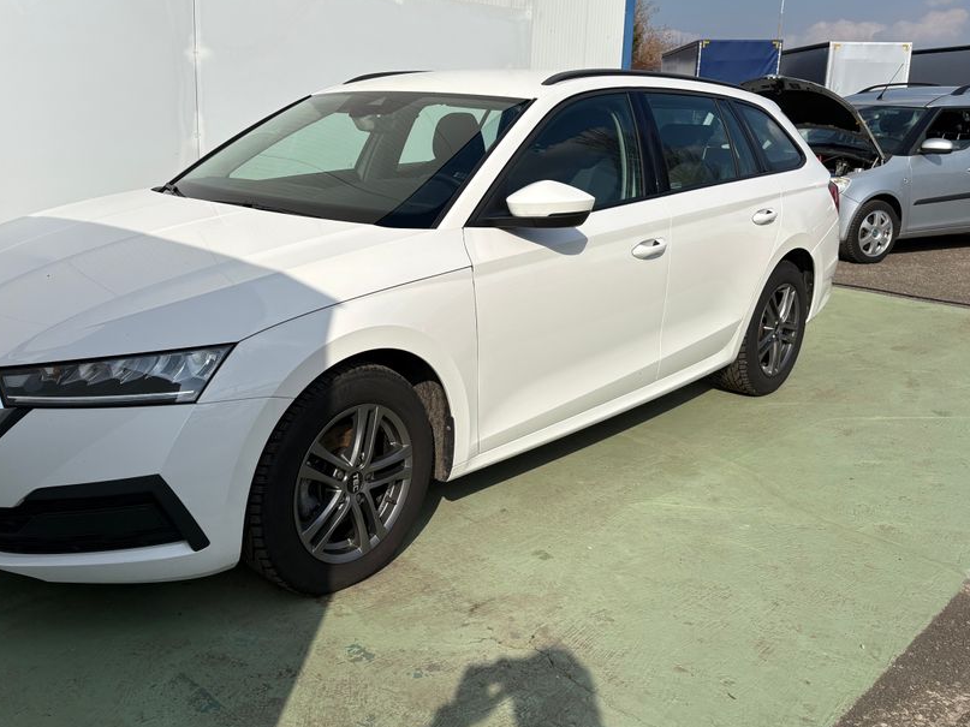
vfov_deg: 42.8
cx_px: 374
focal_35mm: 33
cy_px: 312
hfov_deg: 54.8
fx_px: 925
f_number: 1.6
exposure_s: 1/8850
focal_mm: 5.96
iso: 50
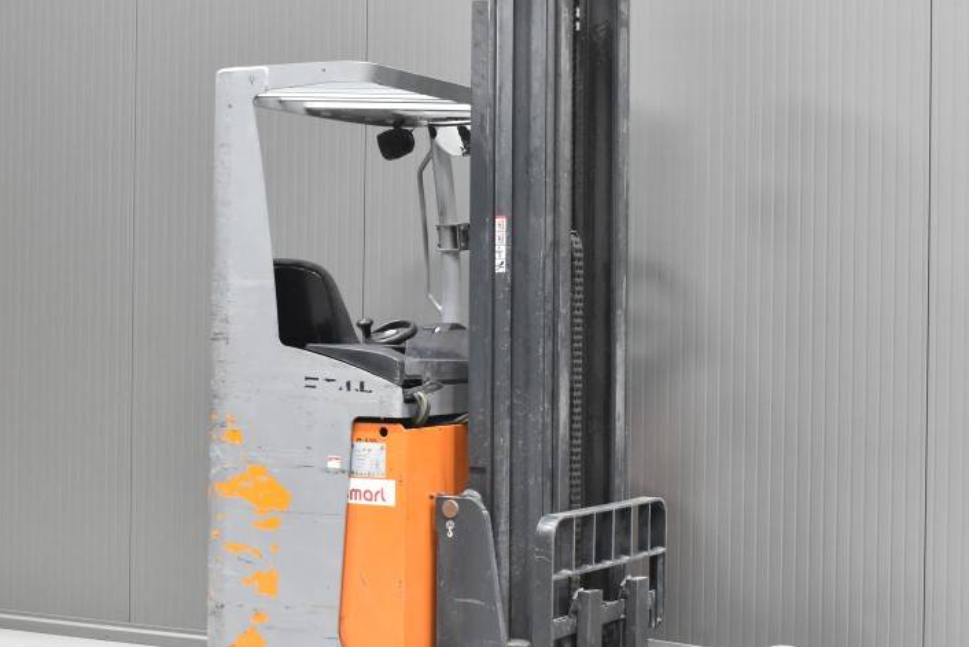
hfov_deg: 29.2
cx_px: 578
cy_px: 326
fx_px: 1853
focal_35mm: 69
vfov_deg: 19.8
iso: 2000
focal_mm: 27
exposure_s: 1/30
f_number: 5.6
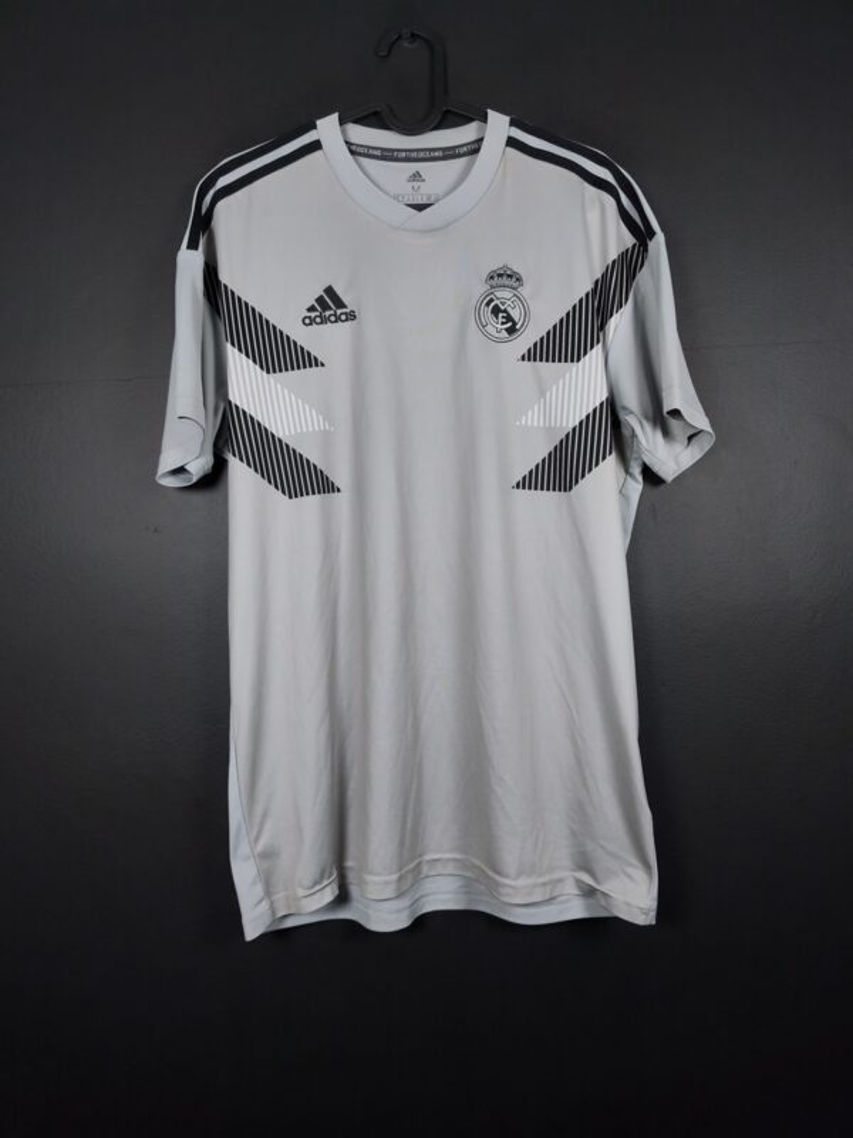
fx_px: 756
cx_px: 426
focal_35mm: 23
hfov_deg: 58.9
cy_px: 569
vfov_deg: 73.9
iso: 400
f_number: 1.6
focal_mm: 6.57
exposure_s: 1/160
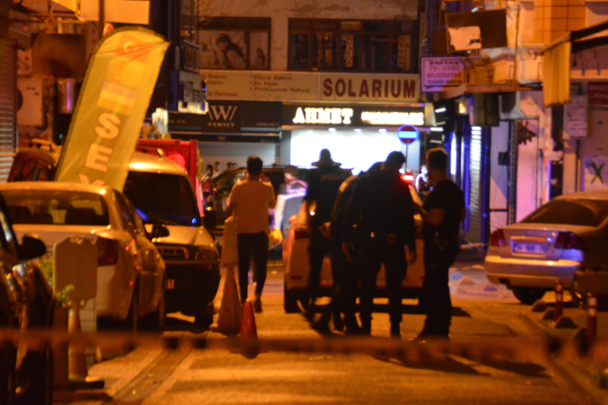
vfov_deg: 7.6
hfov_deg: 11.4
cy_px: 202
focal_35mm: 180
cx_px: 304
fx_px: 3037
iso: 3200
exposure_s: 1/13
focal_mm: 120
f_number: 6
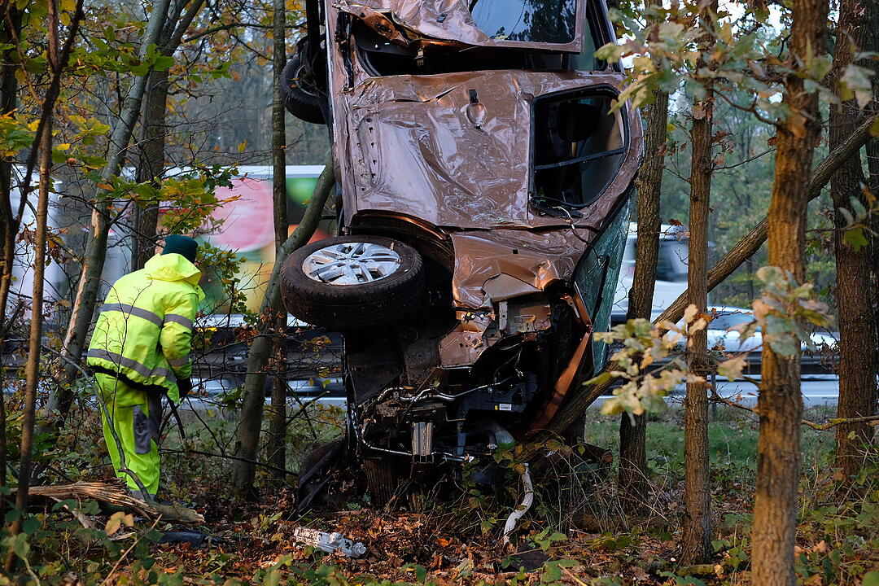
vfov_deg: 25.5
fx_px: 1294
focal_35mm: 53
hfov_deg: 37.5
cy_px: 293
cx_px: 440
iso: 1250
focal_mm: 35
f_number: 2.8
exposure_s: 1/80
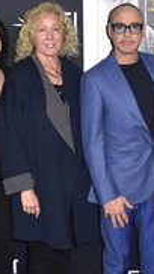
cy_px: 200
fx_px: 529
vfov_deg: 28.6
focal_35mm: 73
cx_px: 151
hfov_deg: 16.3
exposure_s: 1/200
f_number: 6.3
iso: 640
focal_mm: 28
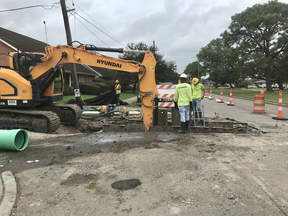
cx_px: 144
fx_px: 233
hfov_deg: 63.4
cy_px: 108
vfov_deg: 49.7
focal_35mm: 28
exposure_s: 1/2037
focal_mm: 3.99
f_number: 1.8
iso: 20
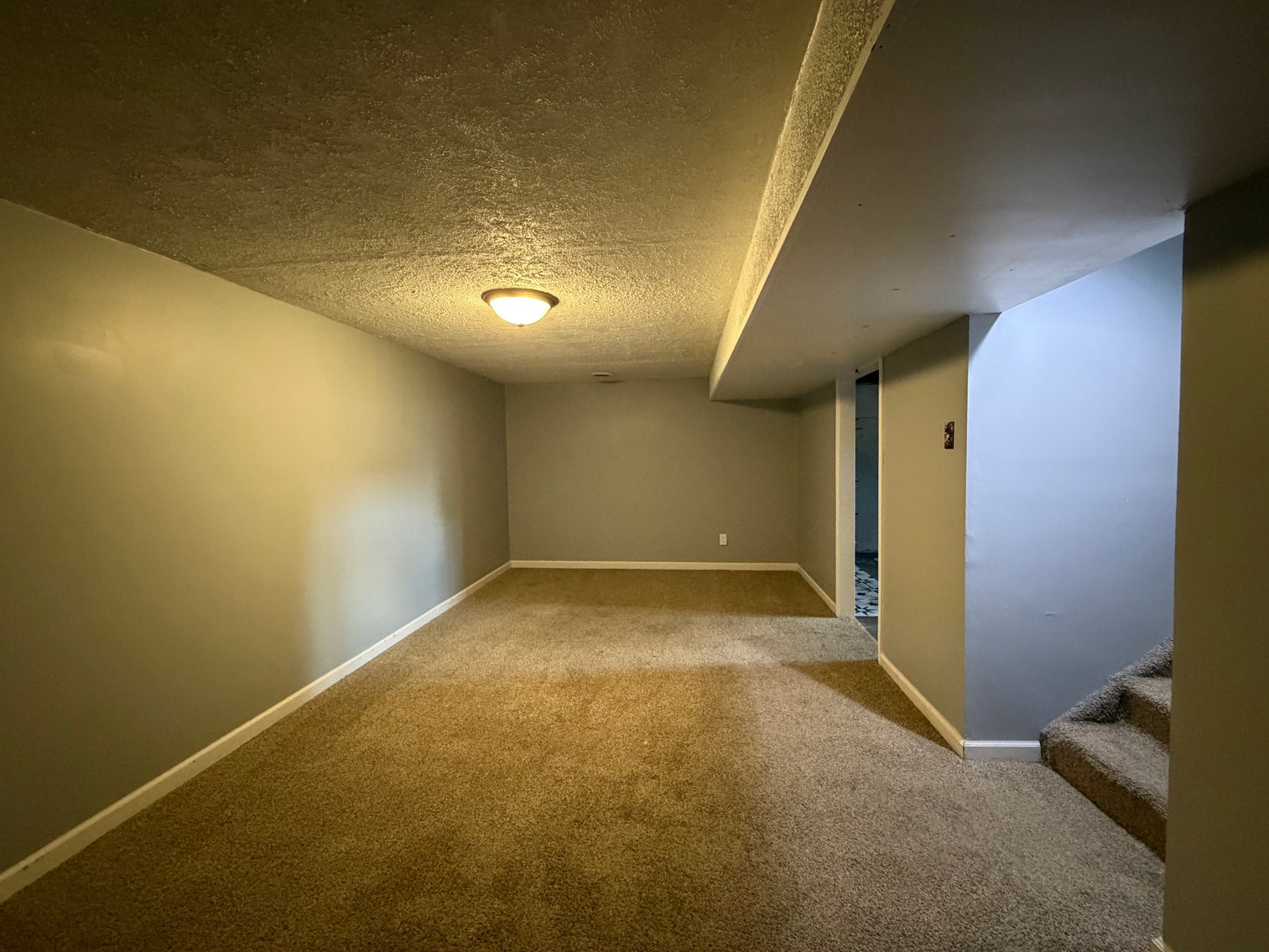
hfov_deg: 102.1
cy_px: 476
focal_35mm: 14
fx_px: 513
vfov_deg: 85.7
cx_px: 634
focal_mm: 2.22
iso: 1000
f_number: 2.2
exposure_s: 1/40
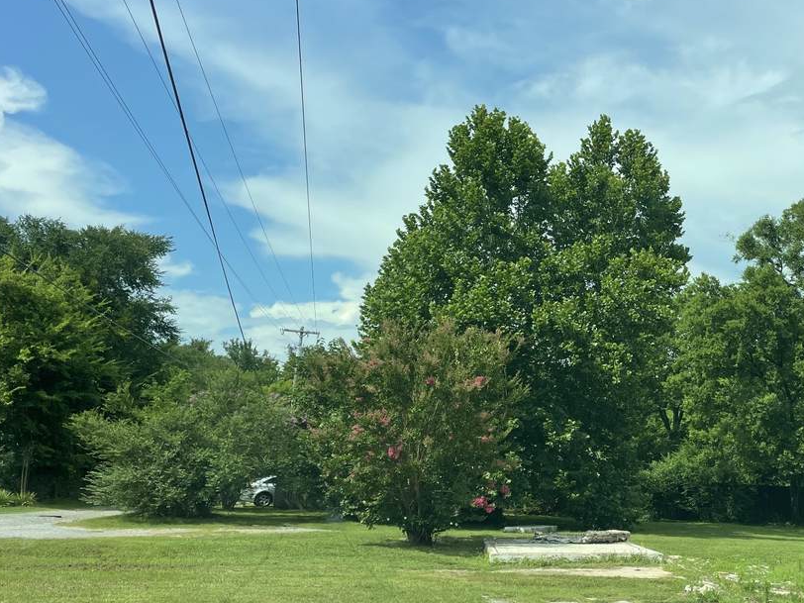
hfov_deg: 43.9
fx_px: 952
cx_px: 624
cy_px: 334
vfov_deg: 35.1
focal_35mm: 41
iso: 32
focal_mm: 4.2
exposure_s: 1/3401
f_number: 1.6
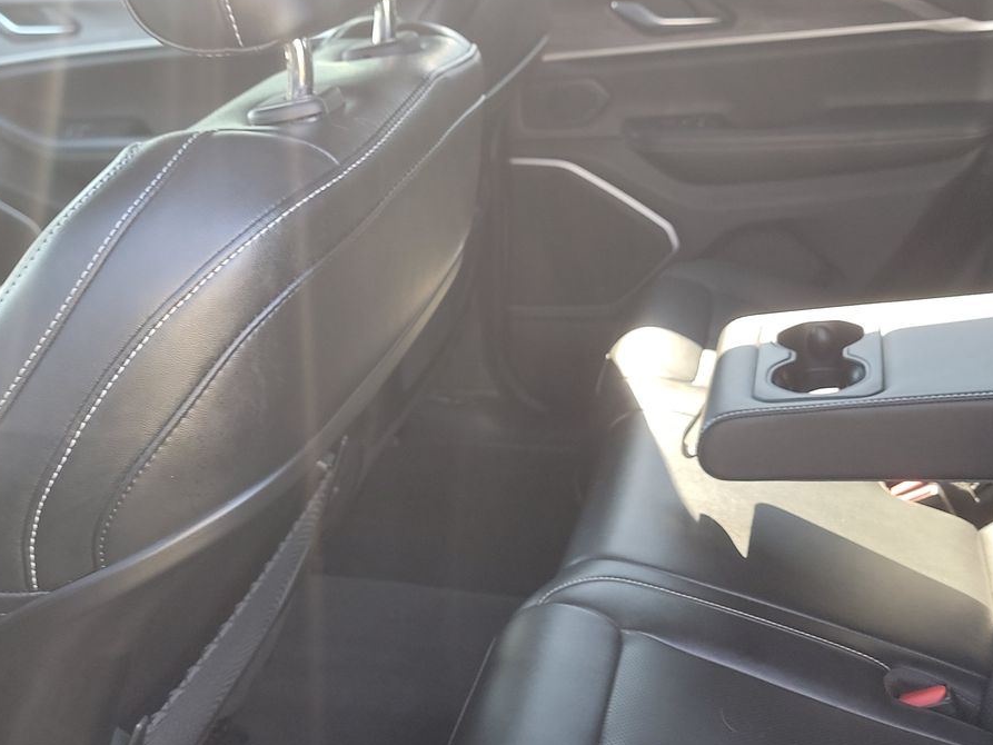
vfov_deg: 33.3
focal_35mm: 43
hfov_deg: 43.8
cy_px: 491
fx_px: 1234
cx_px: 500
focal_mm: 6.7
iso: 185
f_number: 1.8
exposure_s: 1/59
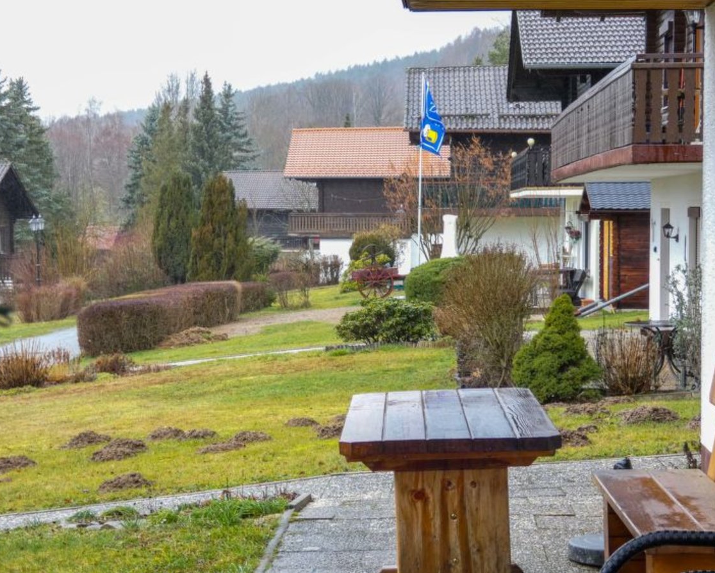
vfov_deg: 18.1
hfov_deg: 22.5
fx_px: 1799
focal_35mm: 85
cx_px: 347
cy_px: 286
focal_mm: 14.5
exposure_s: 1/125
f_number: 4.5
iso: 250
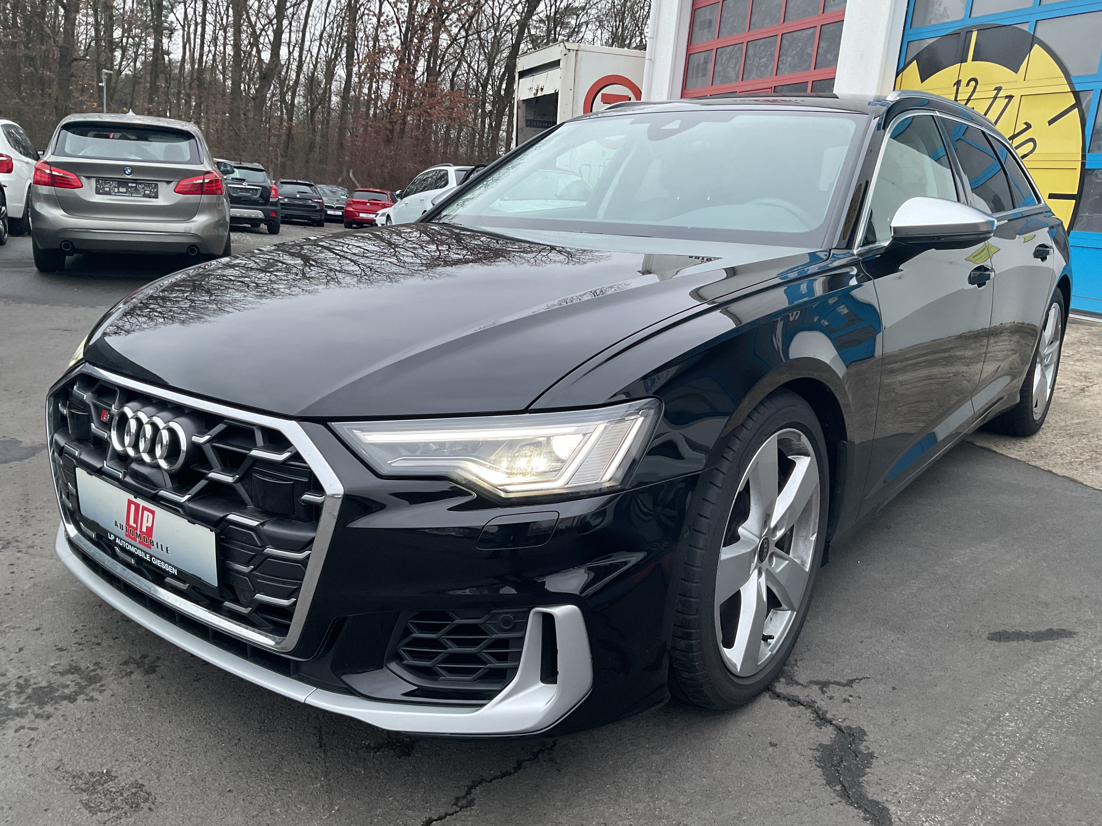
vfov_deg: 48.2
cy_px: 413
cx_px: 551
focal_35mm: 29
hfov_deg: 61.7
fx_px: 923
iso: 64
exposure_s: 1/50
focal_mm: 3
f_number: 1.8
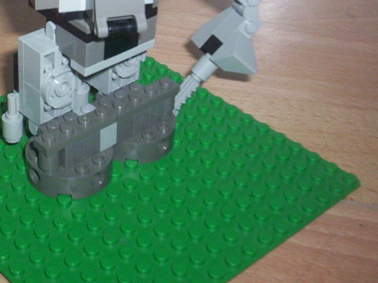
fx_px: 775
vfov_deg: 20.4
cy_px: 42
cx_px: 56
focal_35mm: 71
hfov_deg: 26.7
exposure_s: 1/60
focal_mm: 4.99
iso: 140
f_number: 4.5
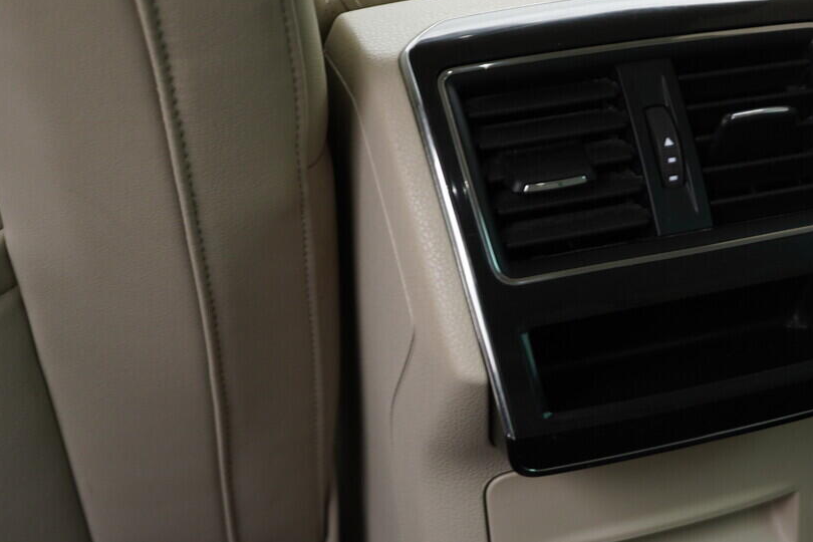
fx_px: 1445
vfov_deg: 21.2
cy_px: 324
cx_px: 703
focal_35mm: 64
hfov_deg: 30.3
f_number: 2.8
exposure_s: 1/40
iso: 200
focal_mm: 24
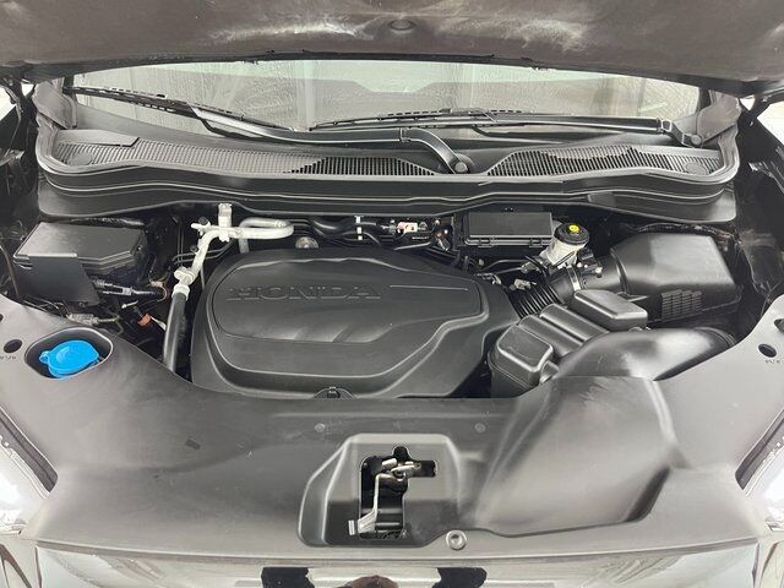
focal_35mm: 26
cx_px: 392
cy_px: 294
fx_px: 589
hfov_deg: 67.3
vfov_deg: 53.1
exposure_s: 1/30
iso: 1000
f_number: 1.6
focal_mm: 5.1
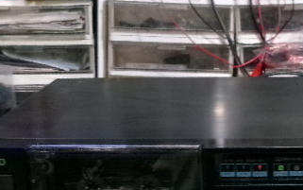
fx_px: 925
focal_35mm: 112
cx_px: 257
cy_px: 176
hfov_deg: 18.4
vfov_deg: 11.6
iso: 800
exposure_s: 1/34
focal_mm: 9.5
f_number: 4.9
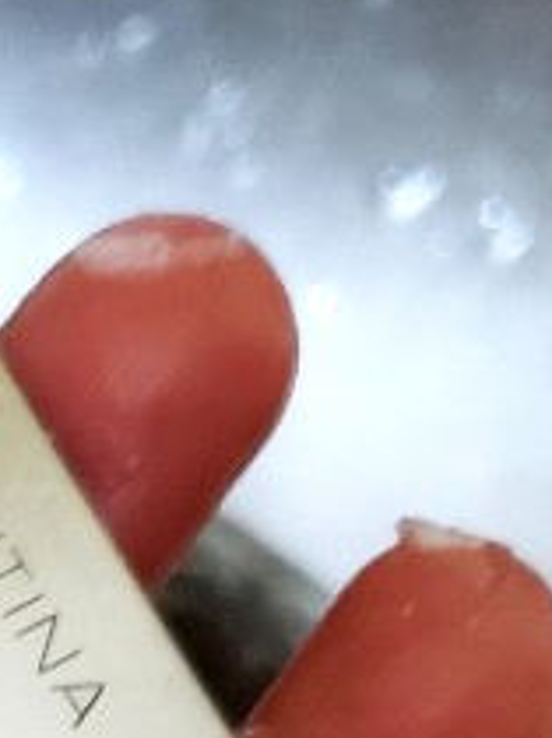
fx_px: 2706
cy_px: 1100
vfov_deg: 14.5
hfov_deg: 10.8
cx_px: -506
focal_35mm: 127
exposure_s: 1/14
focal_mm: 4.3
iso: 250
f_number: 1.5
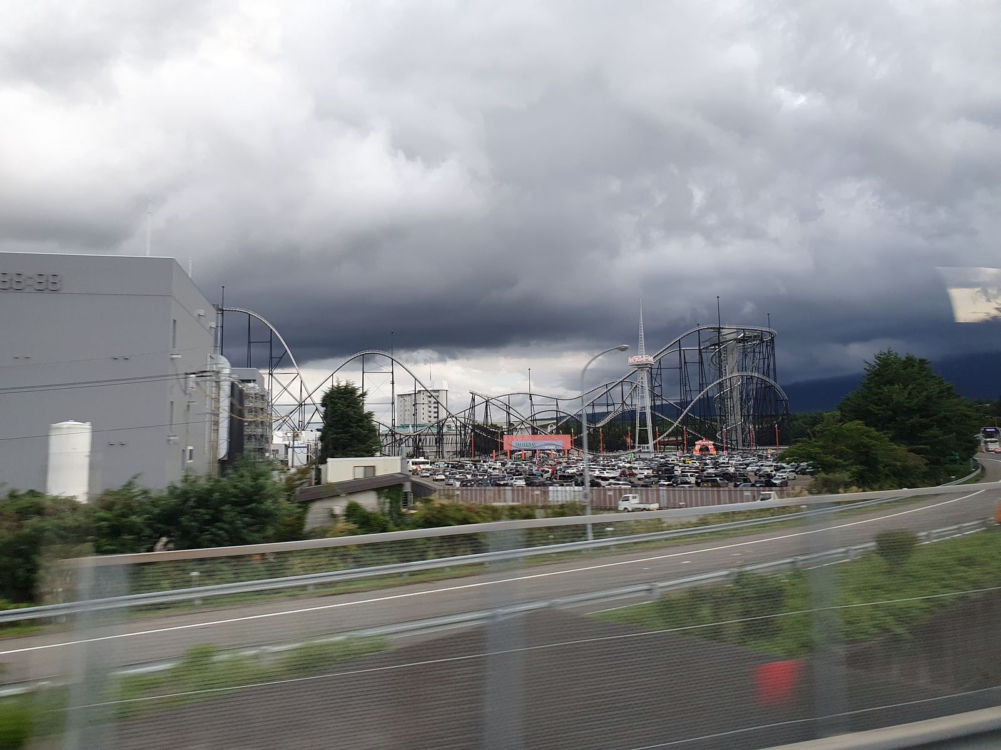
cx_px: 500
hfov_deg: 67.3
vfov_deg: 53.1
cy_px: 375
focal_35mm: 26
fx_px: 752
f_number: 2.4
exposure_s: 1/100
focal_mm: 4.32
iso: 125
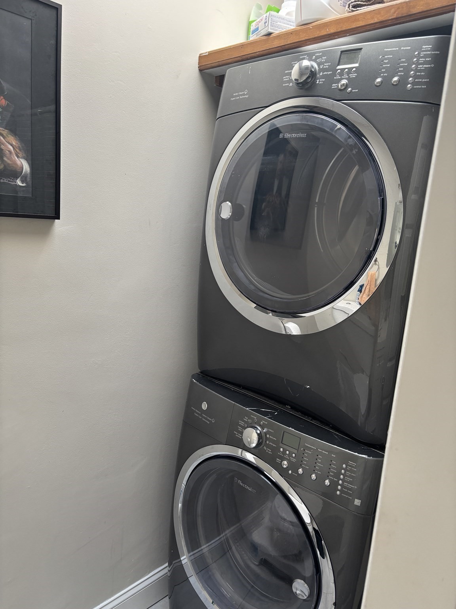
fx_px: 457
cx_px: 228
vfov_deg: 67.3
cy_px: 304
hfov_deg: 53.1
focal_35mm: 26
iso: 125
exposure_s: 1/81
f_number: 1.6
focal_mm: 5.96
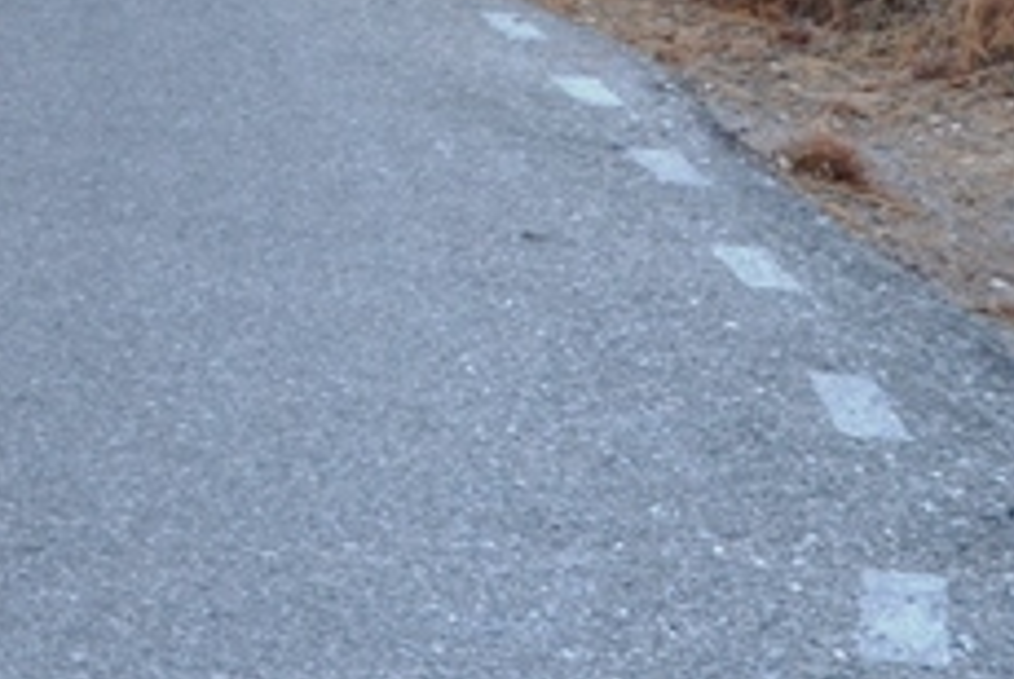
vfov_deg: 10.9
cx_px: -675
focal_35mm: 120
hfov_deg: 15.2
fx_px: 3384
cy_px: -434
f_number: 5.6
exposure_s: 1/125
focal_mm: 18
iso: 250
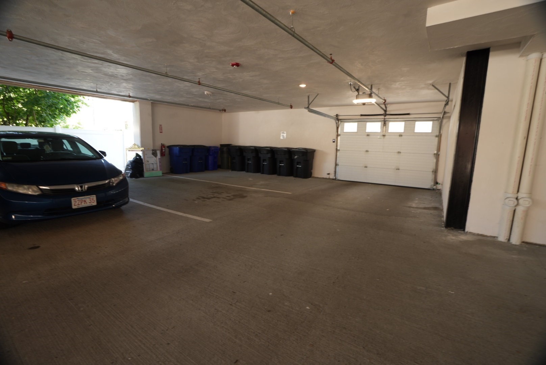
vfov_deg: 73.8
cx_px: 273
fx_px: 243
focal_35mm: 16
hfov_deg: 96.7
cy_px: 182
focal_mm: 16
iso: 250
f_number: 8
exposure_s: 1/4
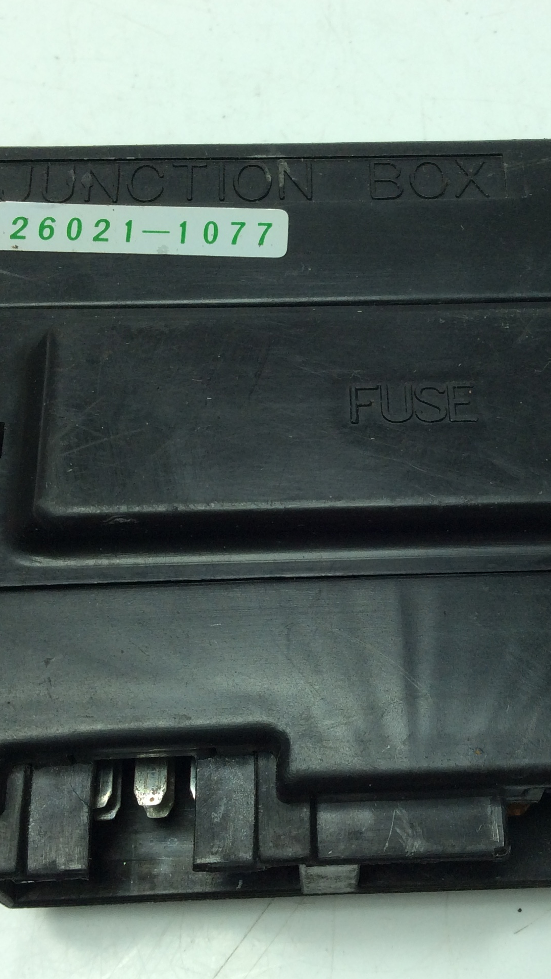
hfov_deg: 25.3
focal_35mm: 47
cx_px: 365
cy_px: 488
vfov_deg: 43.7
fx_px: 1221
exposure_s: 1/323
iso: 32
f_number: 2.4
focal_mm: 3.3
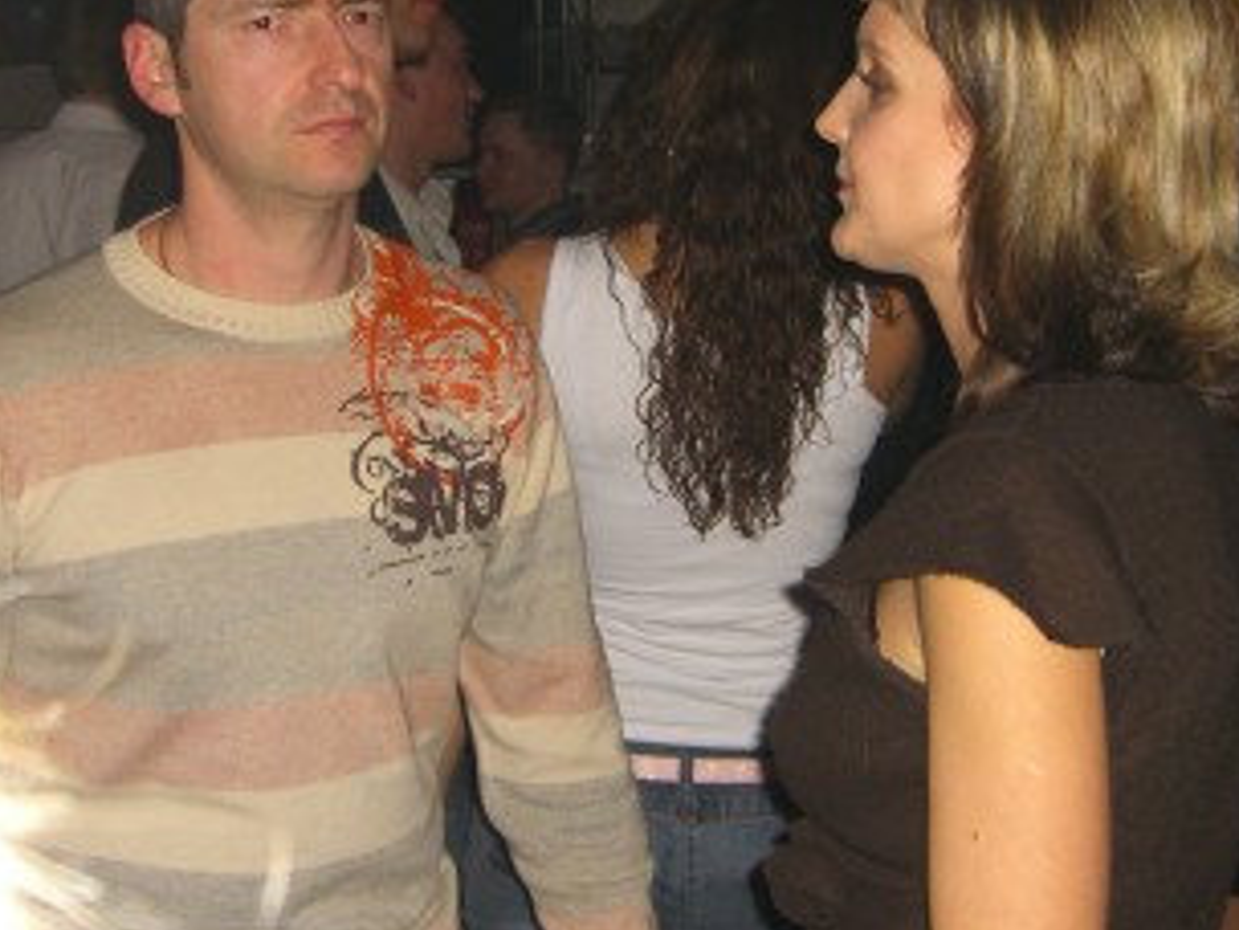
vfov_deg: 19.6
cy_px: 322
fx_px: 2684
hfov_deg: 26.0
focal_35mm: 75
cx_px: 660
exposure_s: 1/60
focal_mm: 7.9
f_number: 2.8
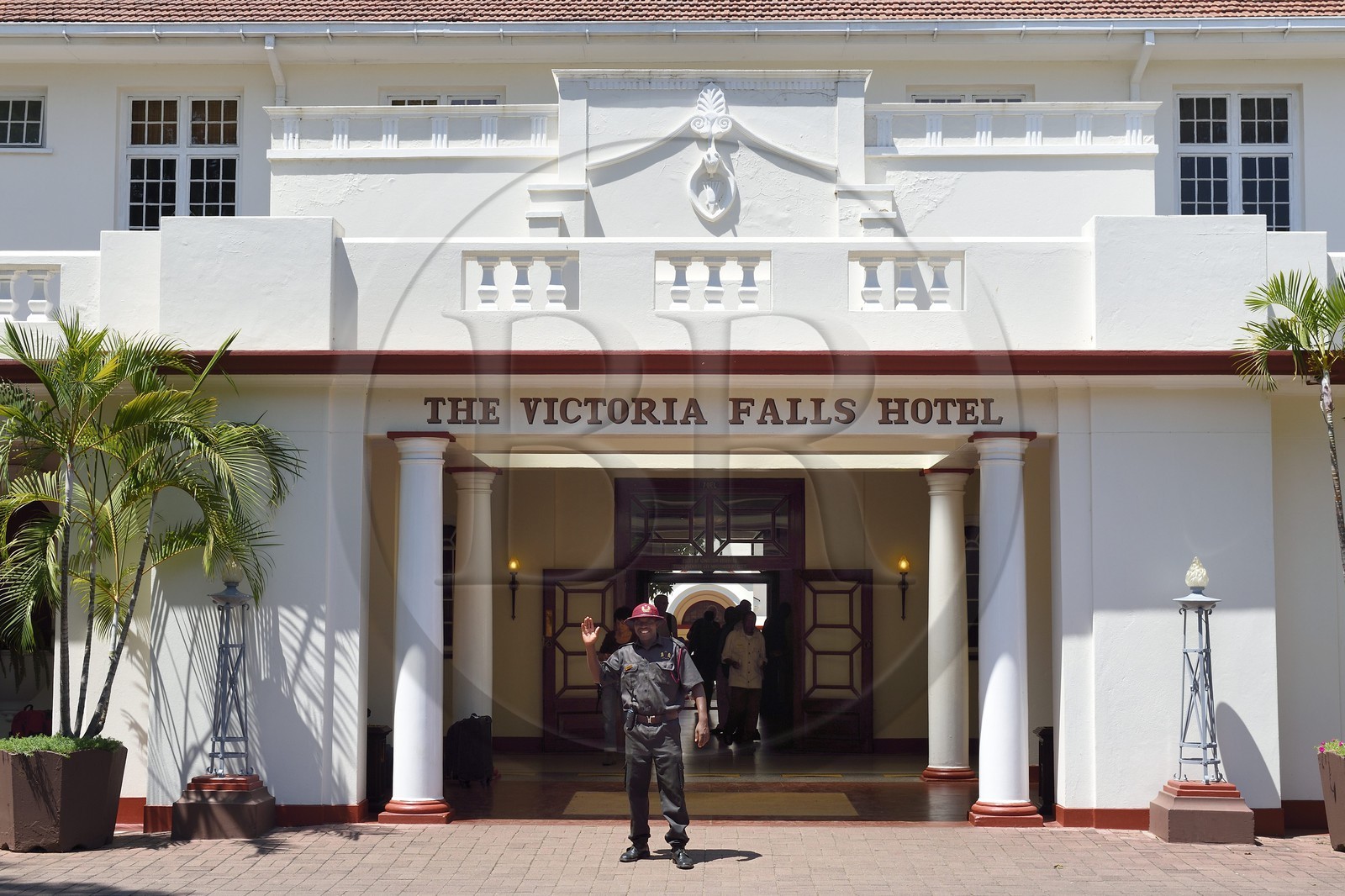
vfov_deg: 27.0
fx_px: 1868
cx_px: 672
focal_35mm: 50
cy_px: 448
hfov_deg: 39.6
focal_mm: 50
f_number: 10
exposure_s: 1/250
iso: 200
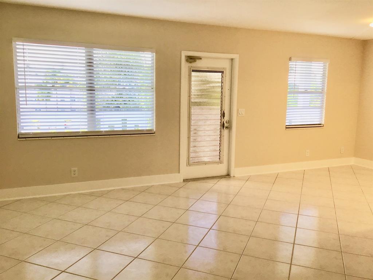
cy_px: 140
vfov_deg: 45.4
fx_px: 334
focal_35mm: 31
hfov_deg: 58.4
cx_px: 186
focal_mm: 3.3
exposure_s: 1/60
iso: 32
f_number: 2.4
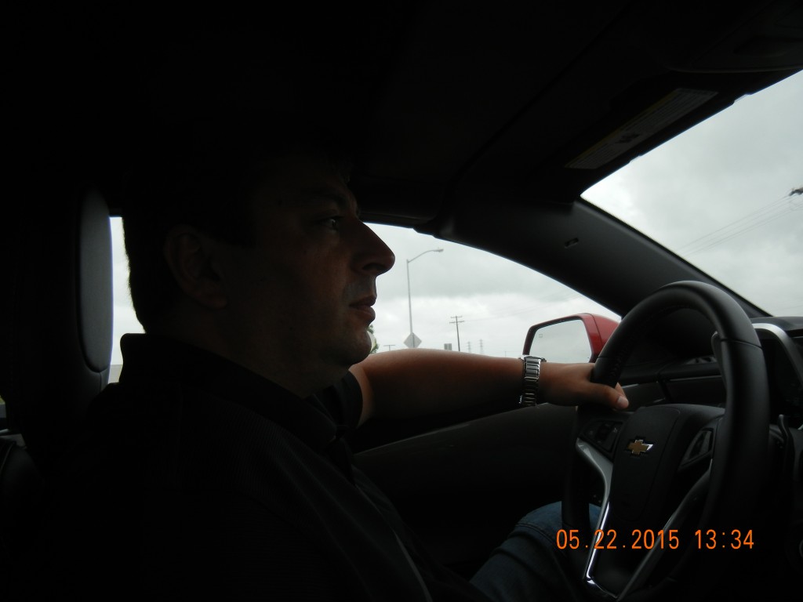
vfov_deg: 46.8
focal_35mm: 30
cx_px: 402
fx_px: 696
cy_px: 301
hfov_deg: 60.0
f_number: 3.5
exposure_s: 1/687
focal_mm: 5.4
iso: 160
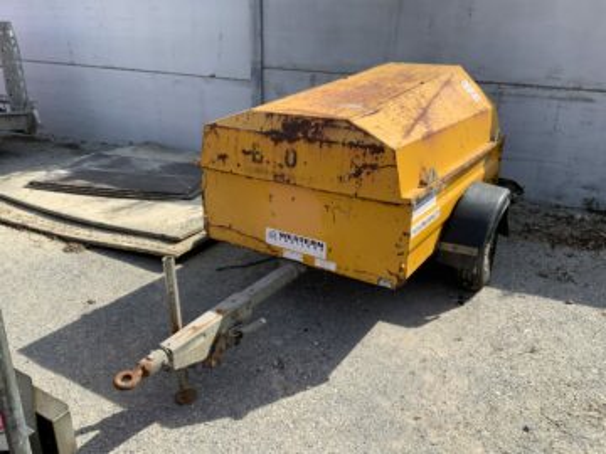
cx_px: 303
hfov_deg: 61.7
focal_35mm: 29
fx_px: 508
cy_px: 227
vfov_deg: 48.2
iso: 16
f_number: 1.8
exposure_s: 1/1098
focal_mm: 3
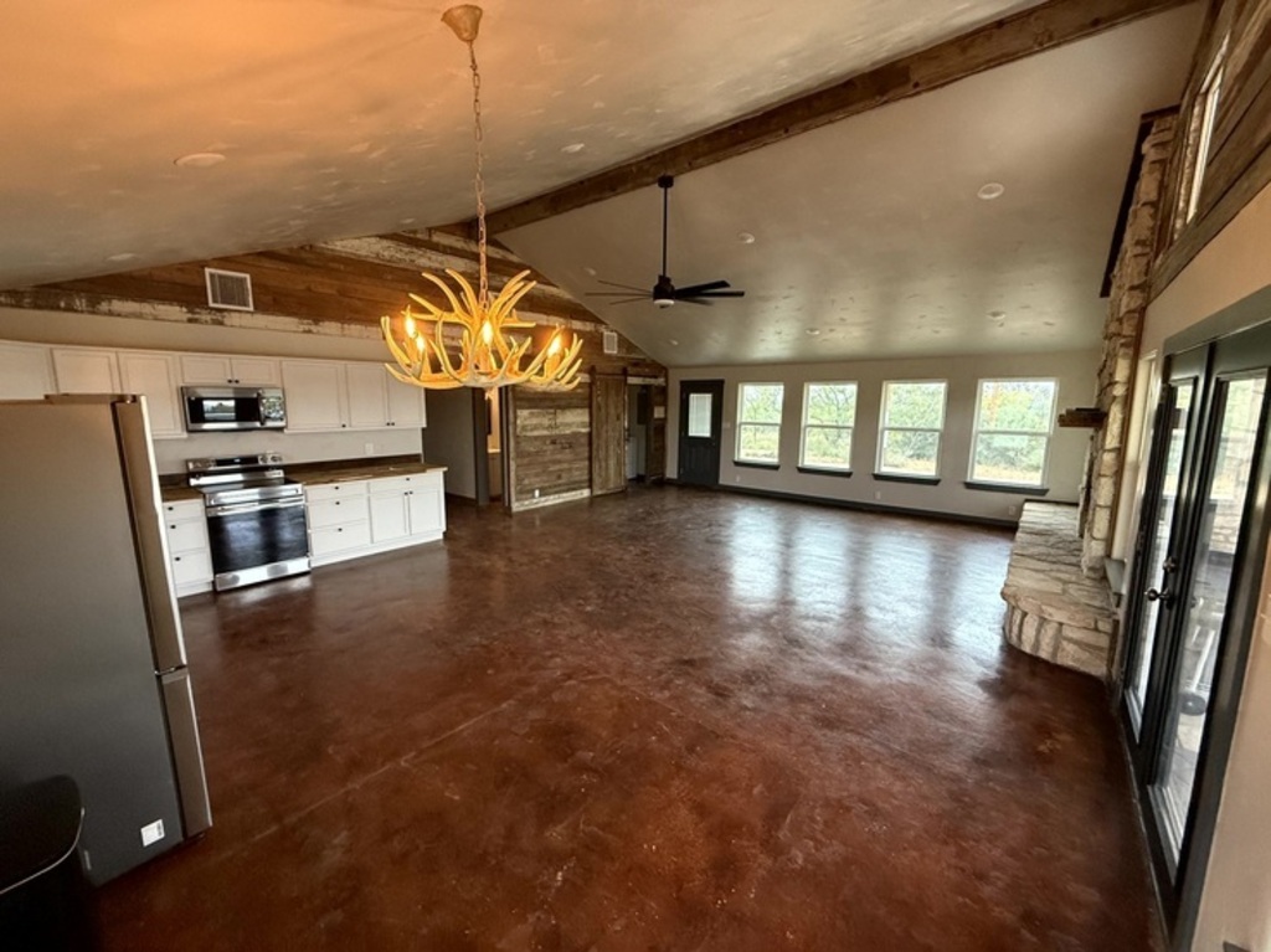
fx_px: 514
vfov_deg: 85.6
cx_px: 636
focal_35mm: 14
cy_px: 476
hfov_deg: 102.1
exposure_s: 1/120
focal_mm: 2.22
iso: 400
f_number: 2.2
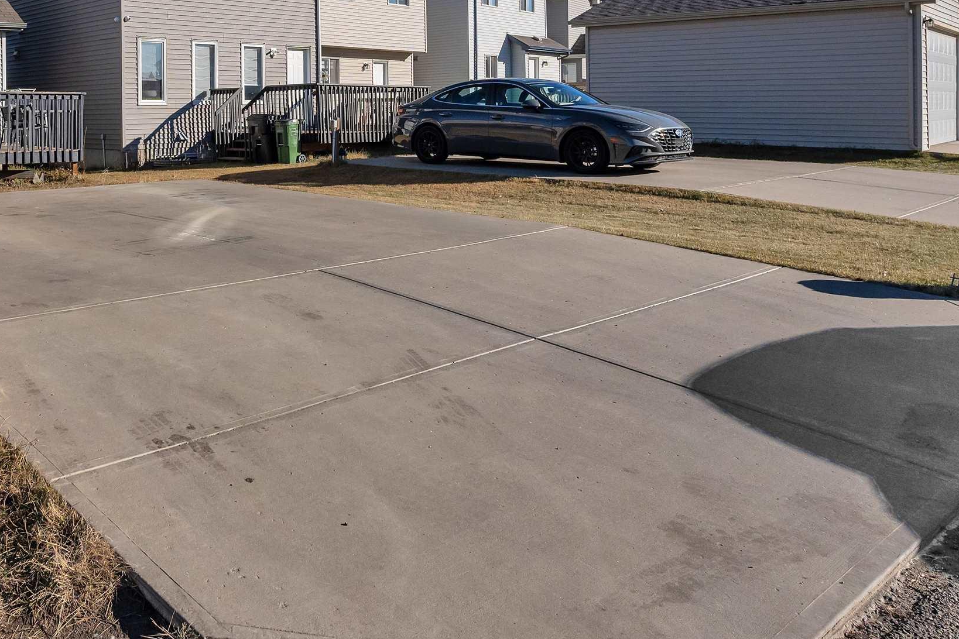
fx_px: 824
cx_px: 264
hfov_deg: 57.9
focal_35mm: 31
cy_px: 138
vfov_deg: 40.8
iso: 500
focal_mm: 11
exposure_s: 1/2000
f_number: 5.6
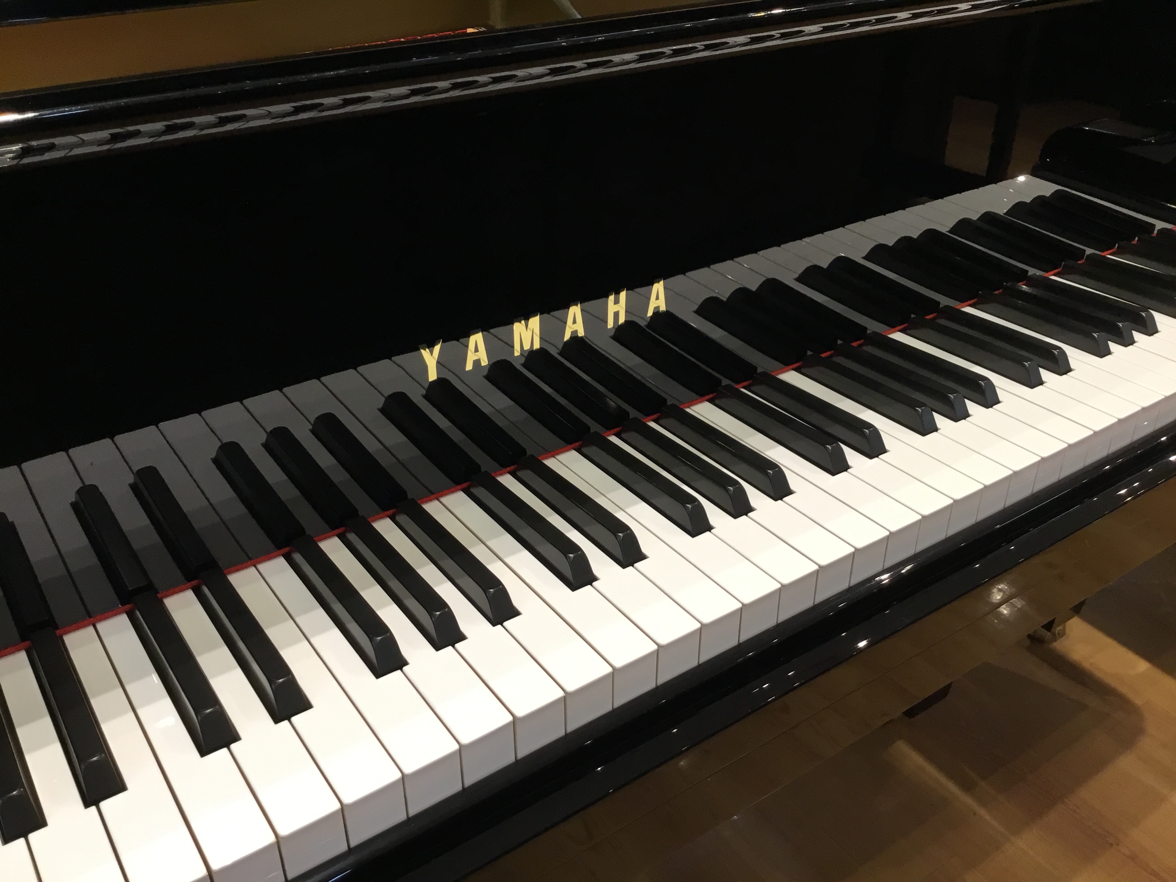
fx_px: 1053
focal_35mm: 31
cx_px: 588
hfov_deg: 58.4
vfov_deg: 45.4
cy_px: 441
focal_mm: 3.3
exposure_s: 1/30
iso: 64
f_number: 2.4
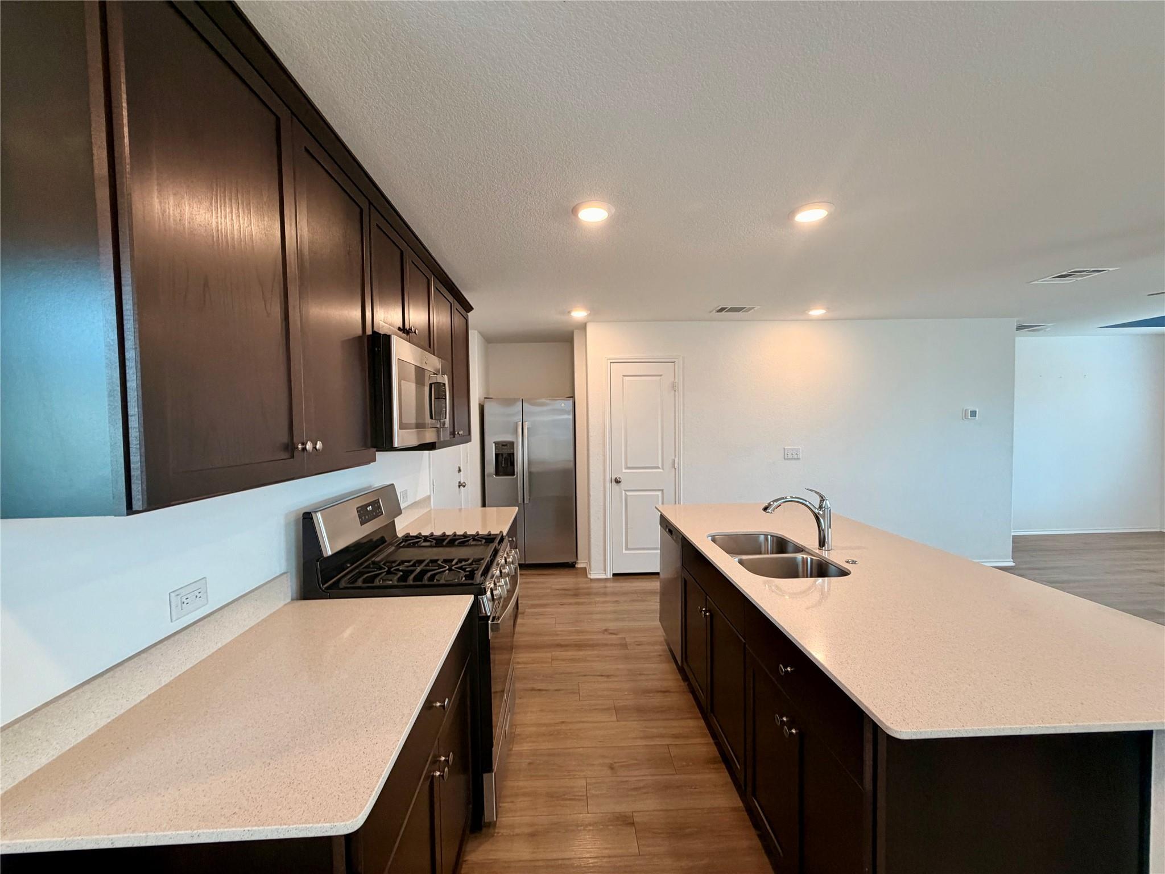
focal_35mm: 14
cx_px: 582
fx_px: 471
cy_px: 437
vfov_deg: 85.7
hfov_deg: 102.1
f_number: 2.2
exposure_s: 1/120
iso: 250
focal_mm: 2.22
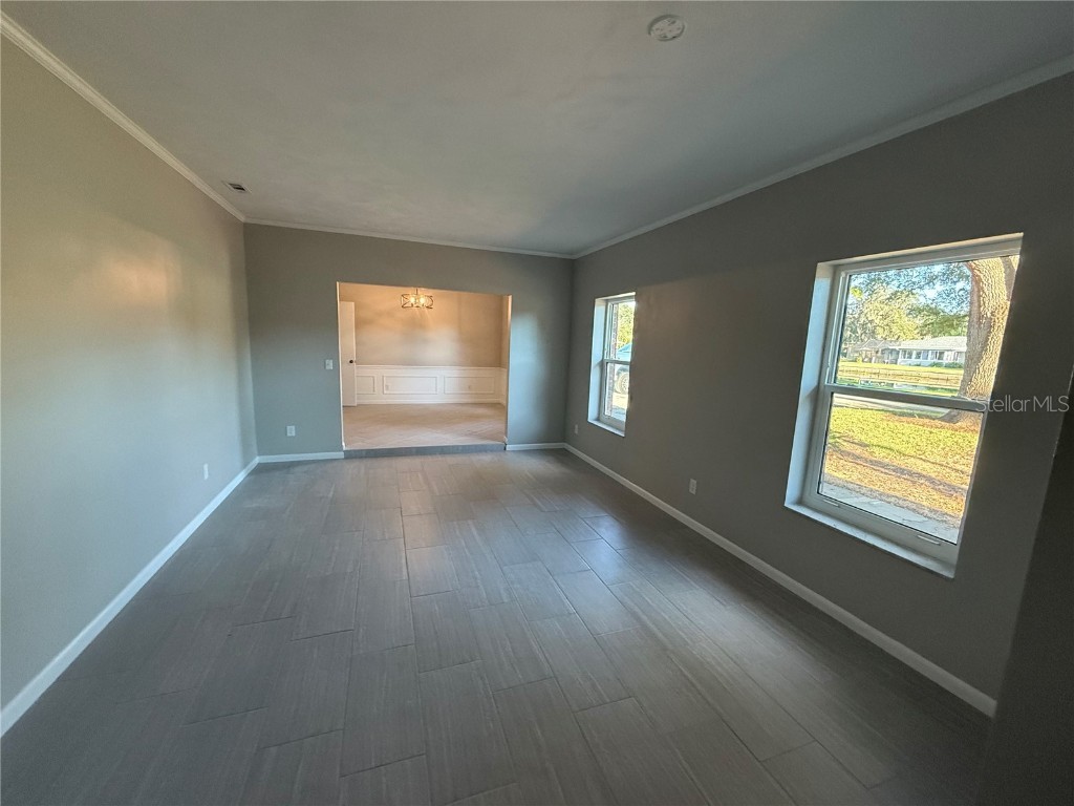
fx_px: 434
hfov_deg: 102.1
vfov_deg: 85.7
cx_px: 537
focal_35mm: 14
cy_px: 403
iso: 500
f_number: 2.2
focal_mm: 2.22
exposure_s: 1/120
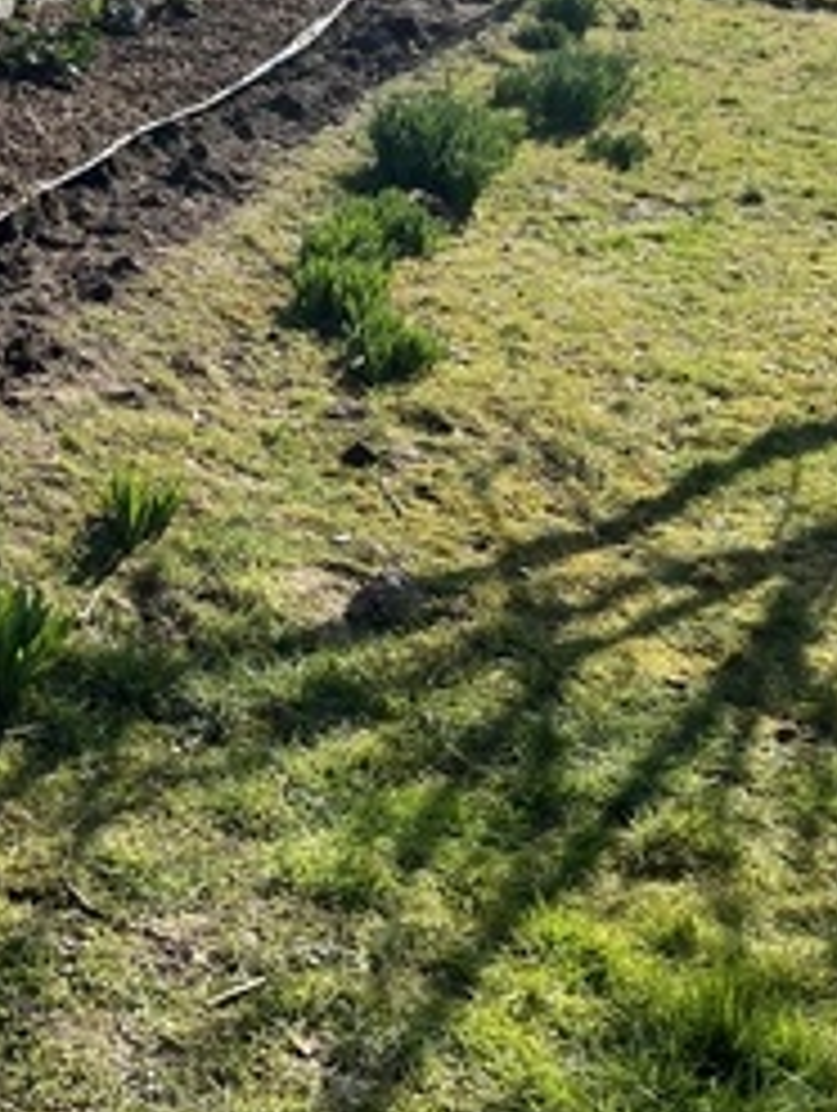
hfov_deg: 25.4
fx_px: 1801
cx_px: 94
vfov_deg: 33.4
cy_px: 232
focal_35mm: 56
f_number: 1.6
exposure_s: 1/2309
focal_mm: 5.1
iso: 50
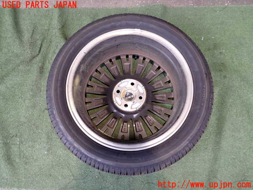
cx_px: 126
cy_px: 95
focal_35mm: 30
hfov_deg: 60.0
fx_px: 219
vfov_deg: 46.8
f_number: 2.3
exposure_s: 1/30
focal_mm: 5.4
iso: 250
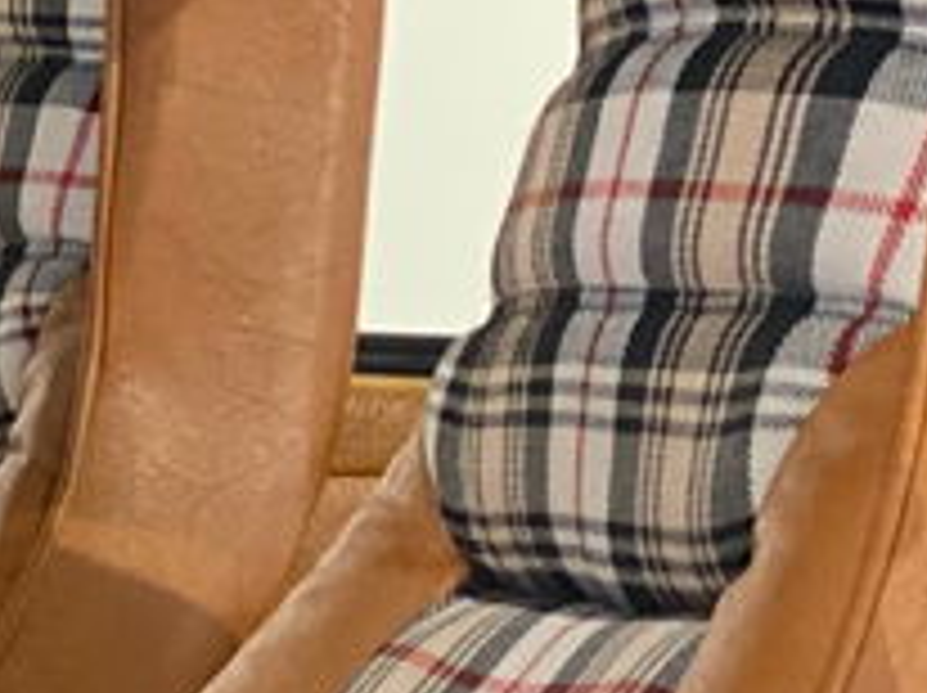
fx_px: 6928
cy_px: 1215
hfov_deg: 7.5
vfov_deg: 5.6
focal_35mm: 259
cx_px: -513
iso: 400
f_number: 2
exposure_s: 1/40
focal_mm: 6
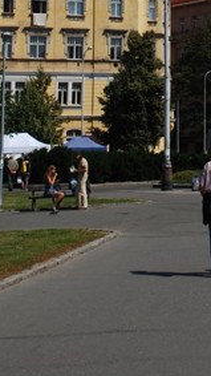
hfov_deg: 10.8
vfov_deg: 18.6
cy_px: -47
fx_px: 1097
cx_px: 242
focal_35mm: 110
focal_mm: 31
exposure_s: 1/400
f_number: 10
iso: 100
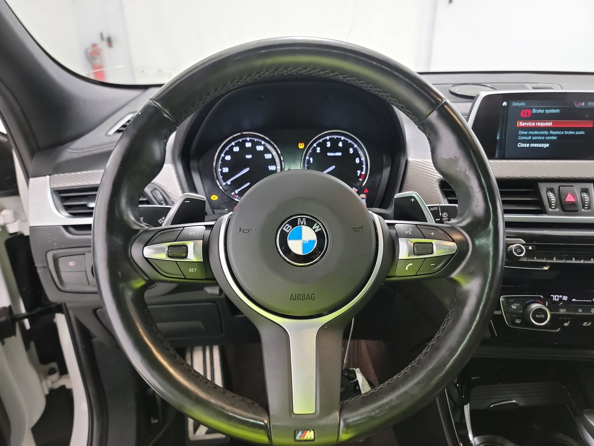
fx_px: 412
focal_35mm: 24
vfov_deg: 56.8
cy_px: 223
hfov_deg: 71.6
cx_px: 297
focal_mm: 6.7
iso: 771
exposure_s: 1/19
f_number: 1.8
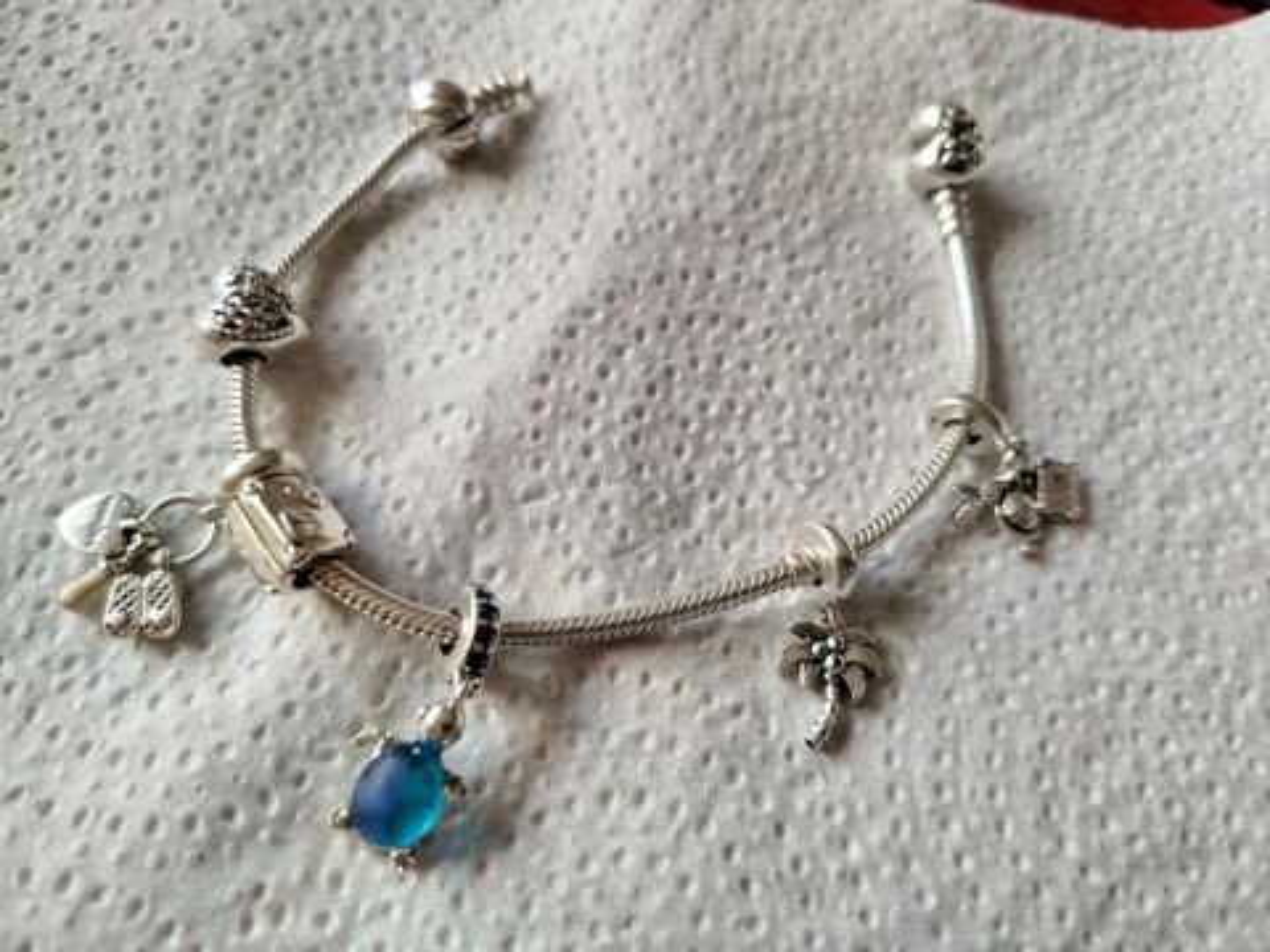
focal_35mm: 24
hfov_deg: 71.6
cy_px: 476
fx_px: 881
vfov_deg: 56.8
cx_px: 635
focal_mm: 5.31
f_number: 1.7
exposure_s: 1/100
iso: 80
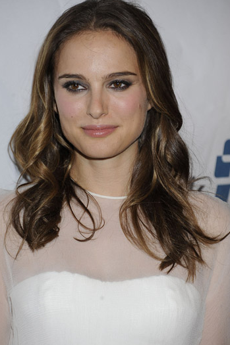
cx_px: 102
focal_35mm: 240
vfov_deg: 8.6
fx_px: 2304
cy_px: 173
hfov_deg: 5.7
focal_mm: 210
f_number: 6.3
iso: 640
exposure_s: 1/125
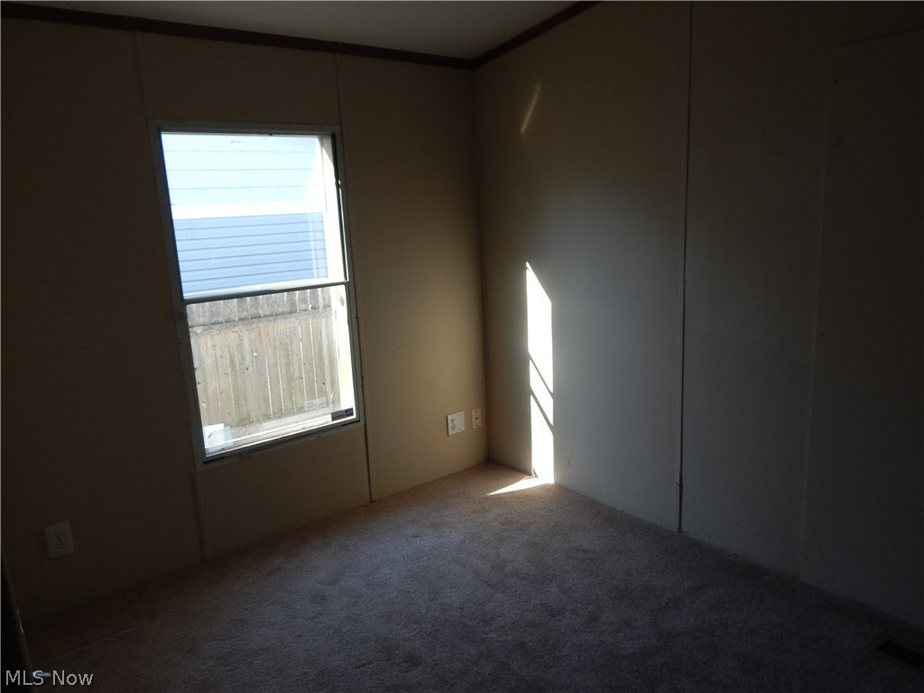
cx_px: 462
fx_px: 667
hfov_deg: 69.4
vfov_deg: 54.9
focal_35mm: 25
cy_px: 346
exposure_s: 1/50
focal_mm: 4.5
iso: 125
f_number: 3.1
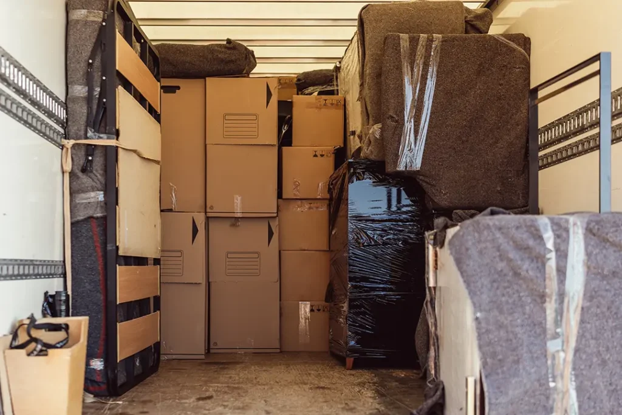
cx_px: 311
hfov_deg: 37.8
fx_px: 907
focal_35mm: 52
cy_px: 208
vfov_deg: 25.8
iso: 100
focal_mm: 35
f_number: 1.4
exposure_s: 1/640
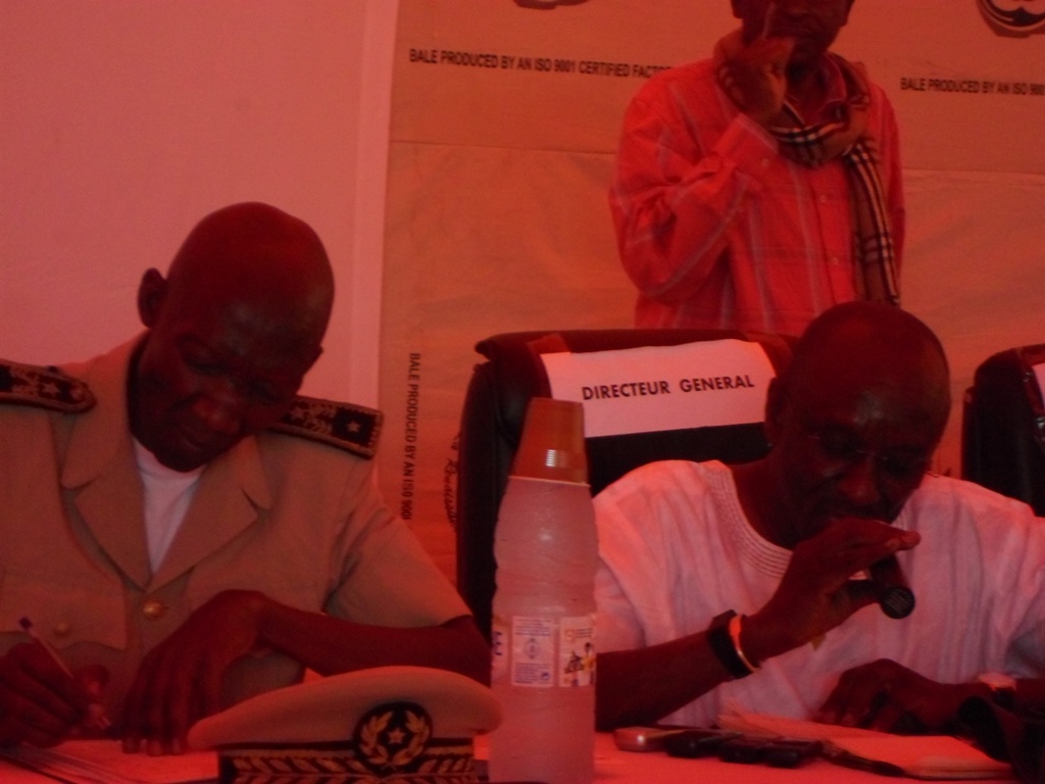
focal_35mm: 125
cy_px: 392
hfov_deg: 15.8
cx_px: 522
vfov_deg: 11.9
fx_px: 3774
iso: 320
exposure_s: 1/60
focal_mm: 22.5
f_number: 6.3
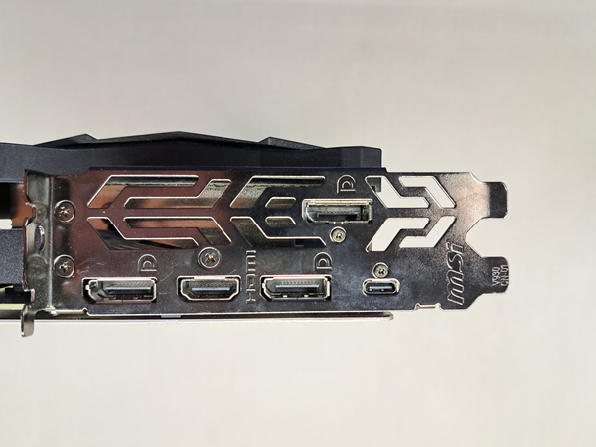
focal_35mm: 24
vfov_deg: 56.8
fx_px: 413
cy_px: 224
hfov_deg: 71.6
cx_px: 298
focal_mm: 5.23
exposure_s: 1/50
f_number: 1.8
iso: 64
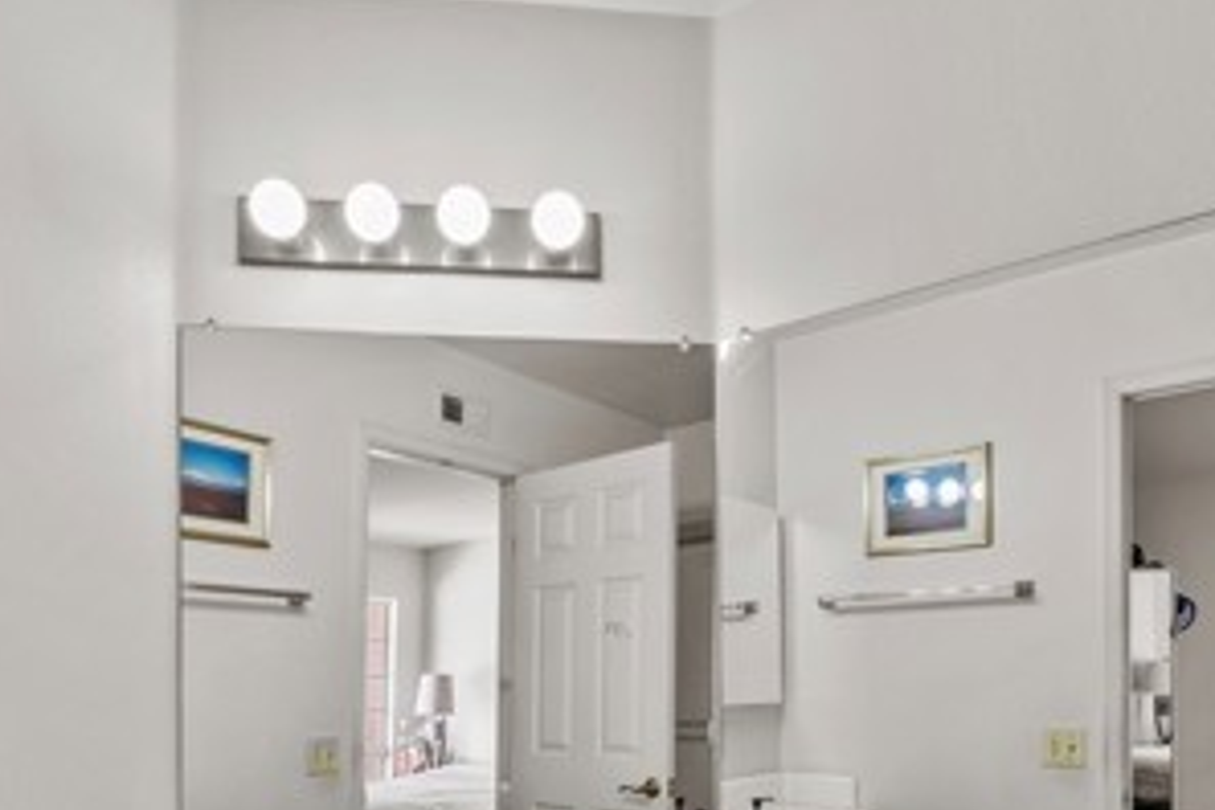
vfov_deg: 43.3
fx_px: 945
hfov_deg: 65.5
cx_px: 589
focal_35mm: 28
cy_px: 693
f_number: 9
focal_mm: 13
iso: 250
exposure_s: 1/4
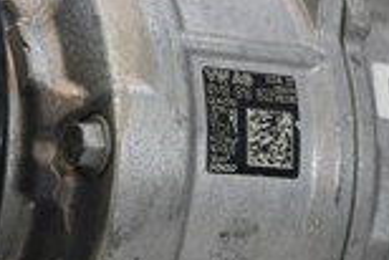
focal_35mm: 146
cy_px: 174
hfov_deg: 14.0
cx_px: 136
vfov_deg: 9.4
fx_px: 1578
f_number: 4.2
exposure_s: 1/60
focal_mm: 25
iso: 4000
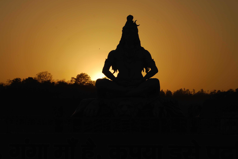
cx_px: 110
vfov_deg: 13.9
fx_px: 652
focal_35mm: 99
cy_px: 73
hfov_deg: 20.7
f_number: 11
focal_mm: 55
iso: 100
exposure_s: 1/500
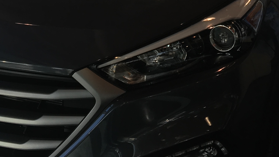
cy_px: -104
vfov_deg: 13.3
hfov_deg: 25.3
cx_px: 138
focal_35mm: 84
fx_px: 621
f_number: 2.2
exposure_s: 1/299
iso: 25
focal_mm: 4.15
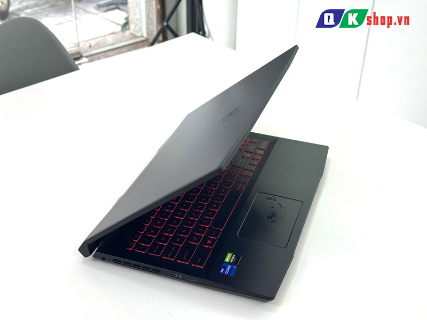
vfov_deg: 30.3
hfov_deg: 39.7
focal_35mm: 48
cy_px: 160
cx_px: 214
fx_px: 592
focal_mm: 6.76
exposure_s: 1/121
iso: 50
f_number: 1.78
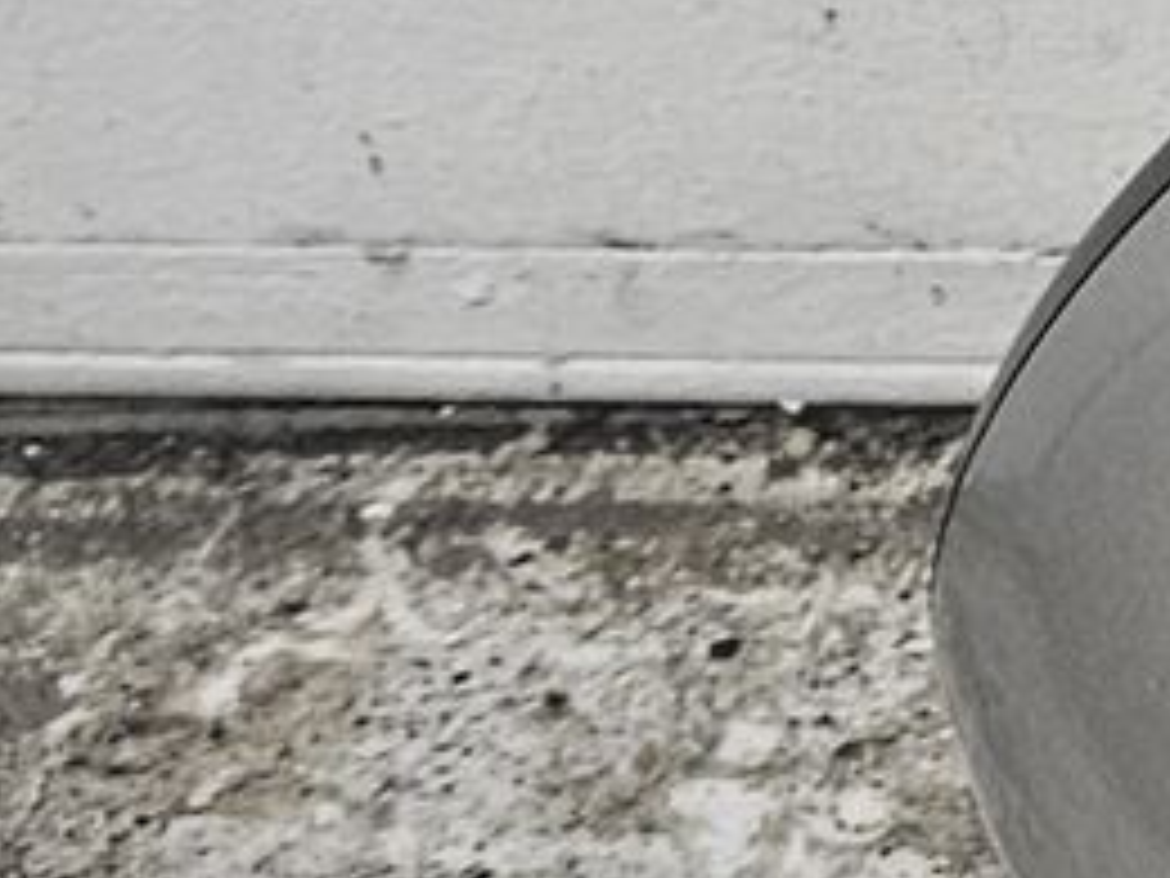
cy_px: -410
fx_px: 6118
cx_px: 3447
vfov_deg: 8.1
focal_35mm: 181
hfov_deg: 9.0
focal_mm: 5.4
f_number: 1.8
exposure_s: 1/100
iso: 250
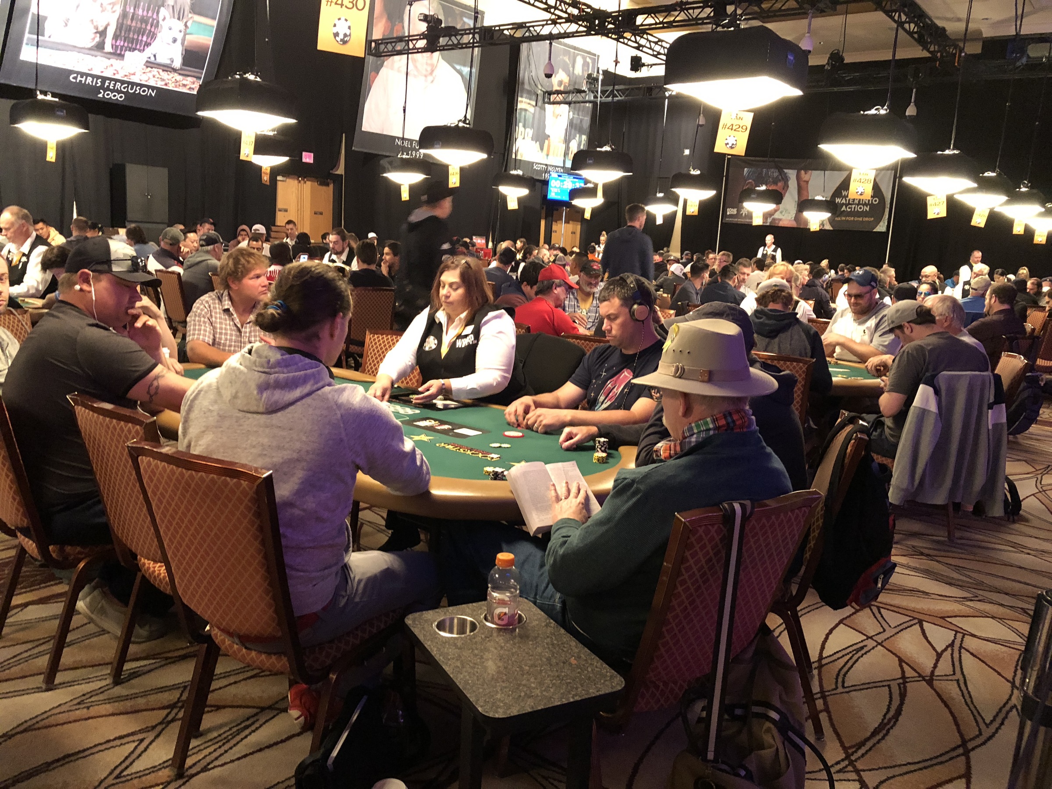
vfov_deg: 49.7
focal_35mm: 28
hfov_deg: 63.4
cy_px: 394
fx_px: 851
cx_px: 526
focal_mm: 3.99
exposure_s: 1/24
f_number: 1.8
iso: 640
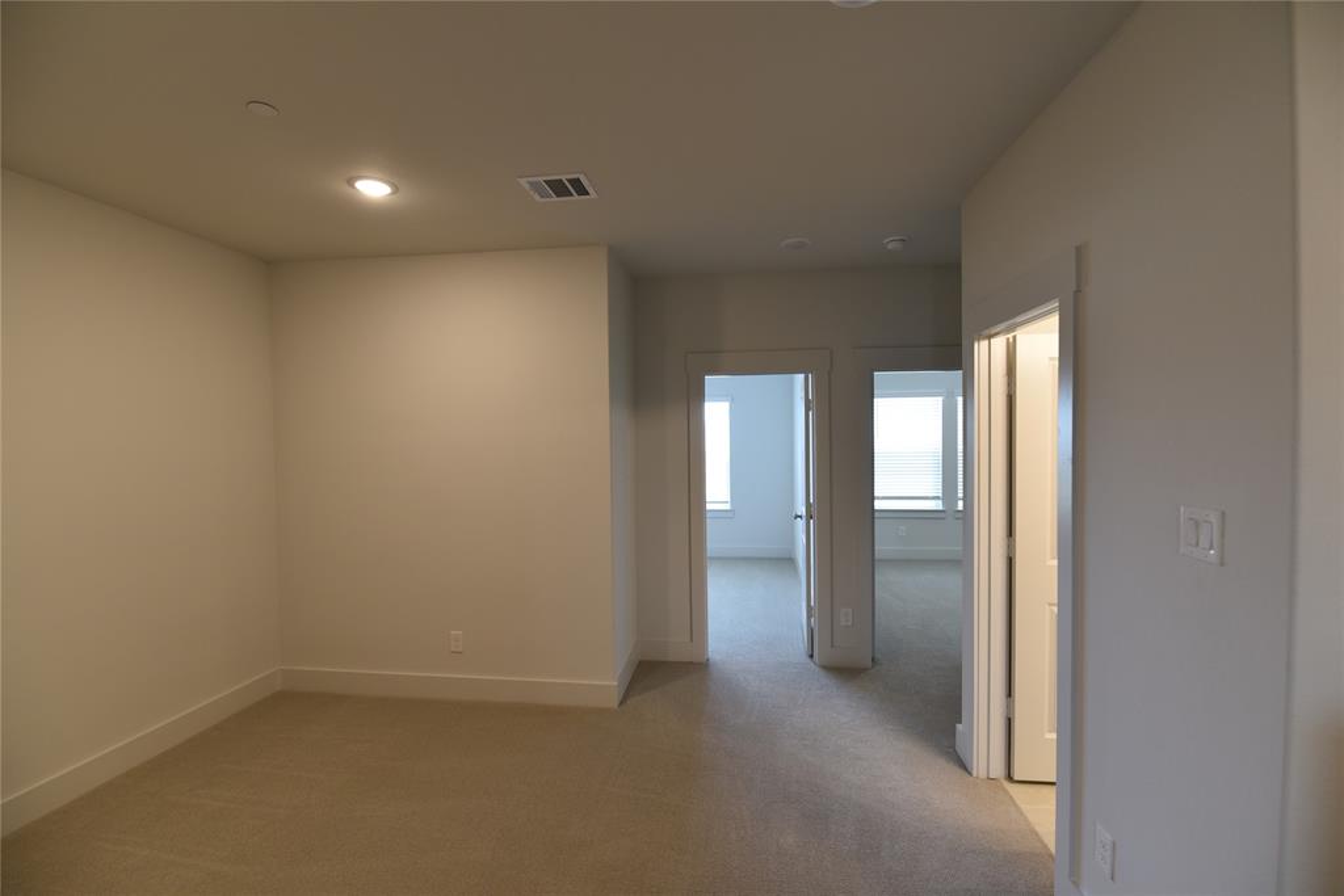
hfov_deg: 100.4
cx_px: 672
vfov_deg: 77.3
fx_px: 560
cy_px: 448
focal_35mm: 15
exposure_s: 1/60
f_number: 4
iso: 560
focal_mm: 15
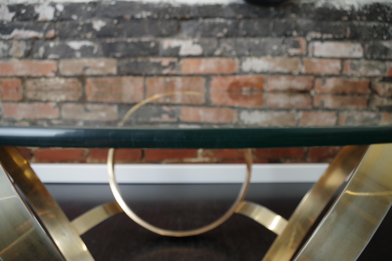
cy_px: 130
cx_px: 196
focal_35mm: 27
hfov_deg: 67.4
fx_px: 294
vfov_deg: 47.9
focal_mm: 18
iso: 800
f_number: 5
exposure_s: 1/50
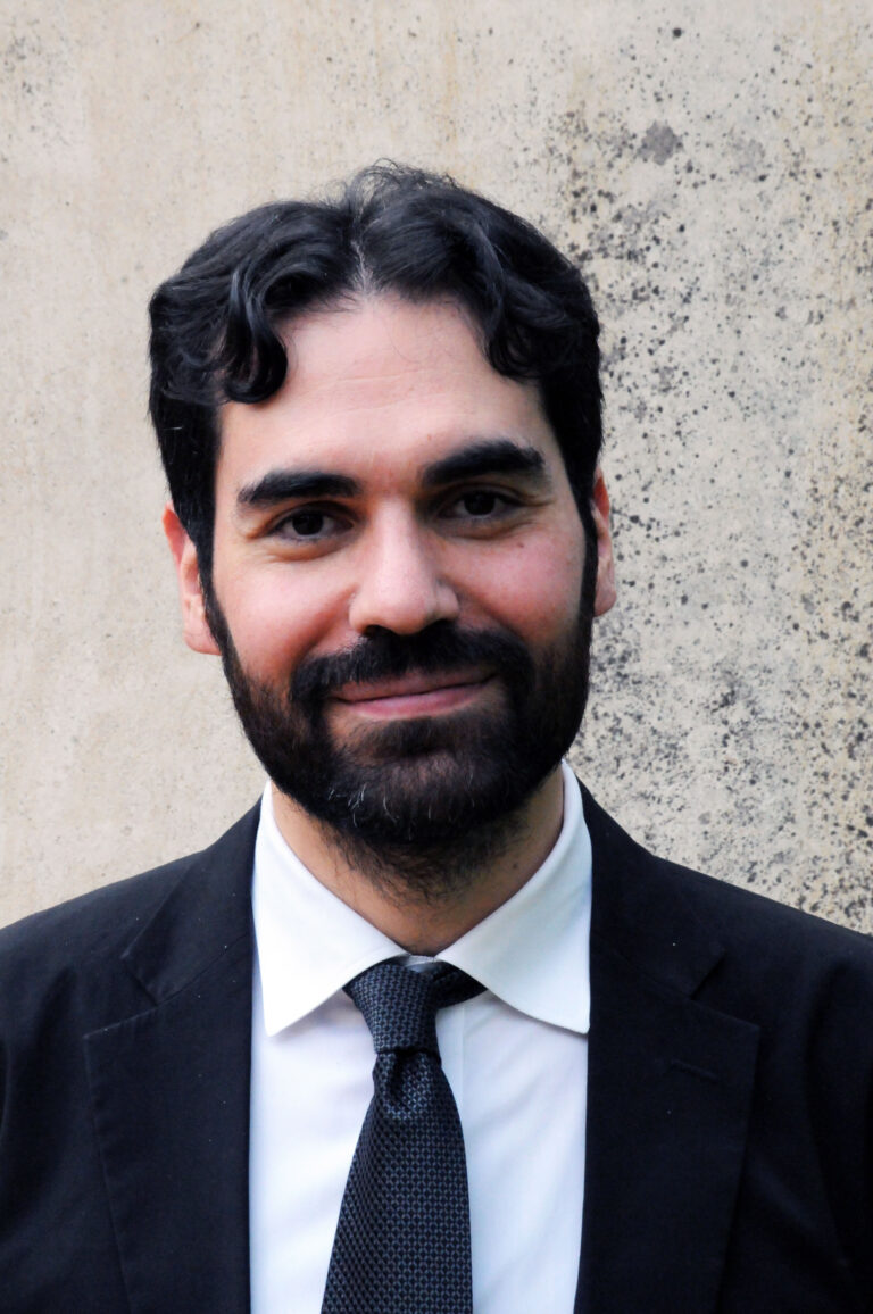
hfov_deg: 7.6
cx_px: 436
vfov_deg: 11.4
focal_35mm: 180
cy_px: 657
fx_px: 6563
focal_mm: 120
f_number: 20
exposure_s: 1/200
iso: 2500
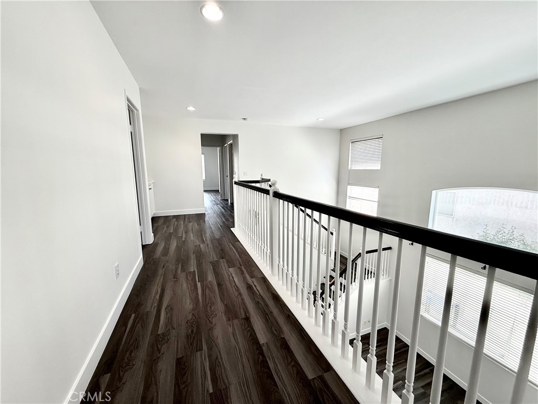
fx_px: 218
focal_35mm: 14
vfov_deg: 85.7
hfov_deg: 102.1
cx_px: 269
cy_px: 202
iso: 80
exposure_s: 1/120
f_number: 2.2
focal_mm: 2.22
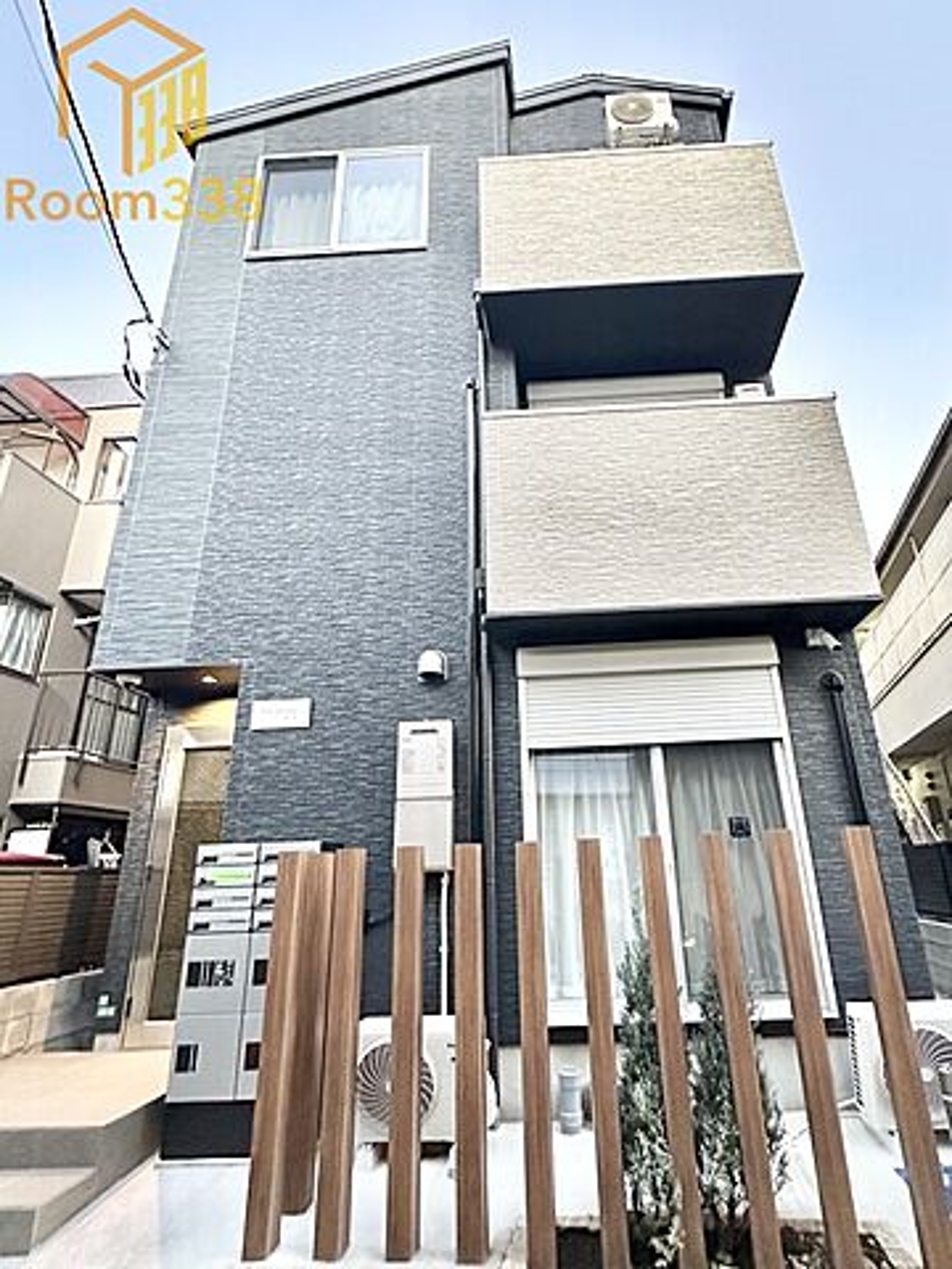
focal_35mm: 14
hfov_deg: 85.7
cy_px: 634
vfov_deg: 102.1
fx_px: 513
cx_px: 476
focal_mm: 2.22
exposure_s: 1/60
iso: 1000
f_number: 2.2
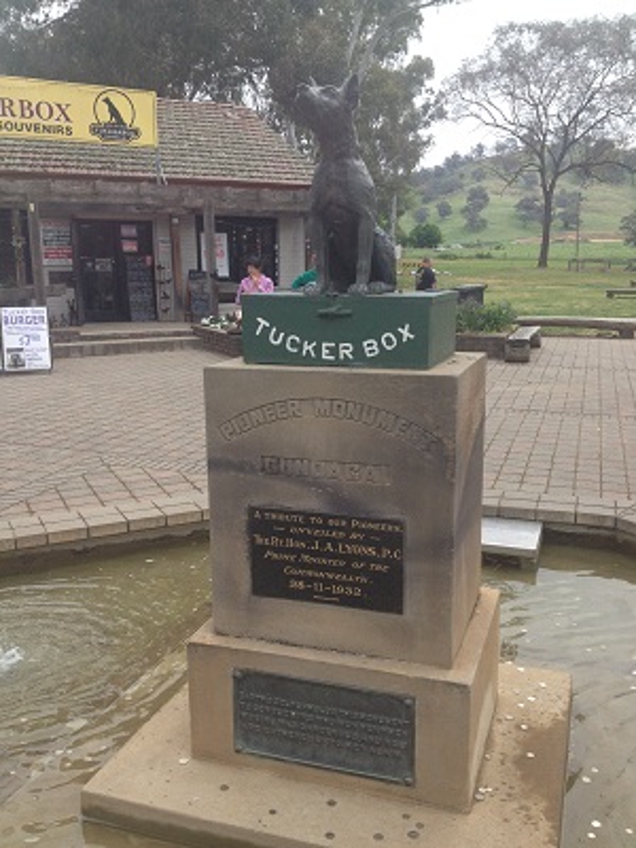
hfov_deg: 40.7
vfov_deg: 52.6
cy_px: 424
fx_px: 857
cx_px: 318
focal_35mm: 35
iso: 50
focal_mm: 4.28
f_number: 2.4
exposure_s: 1/569
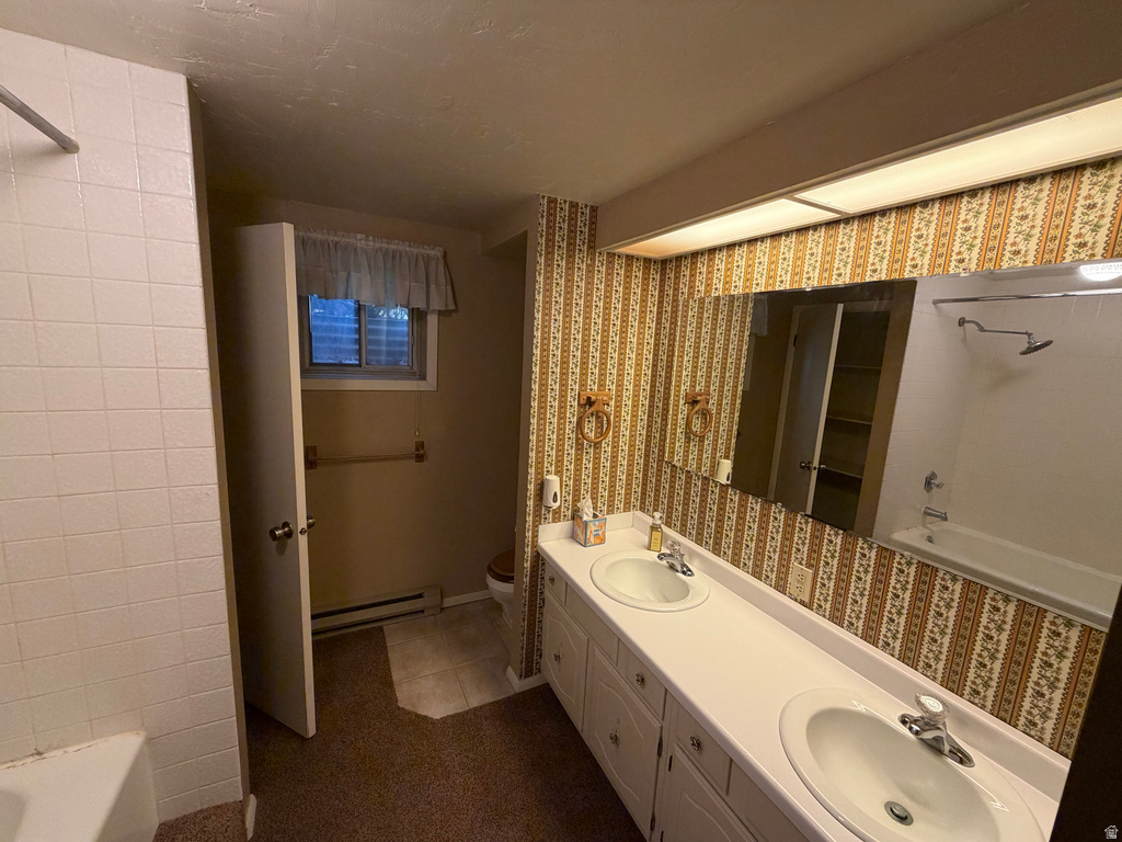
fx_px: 454
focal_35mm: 14
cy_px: 421
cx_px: 561
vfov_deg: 85.7
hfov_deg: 102.1
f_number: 2.2
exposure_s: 1/60
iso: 200
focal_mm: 2.22
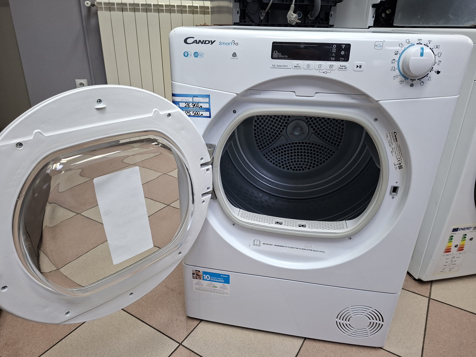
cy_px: 178
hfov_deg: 73.9
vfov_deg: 58.9
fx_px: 316
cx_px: 238
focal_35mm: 23
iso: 200
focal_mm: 5.54
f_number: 1.8
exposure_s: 1/60
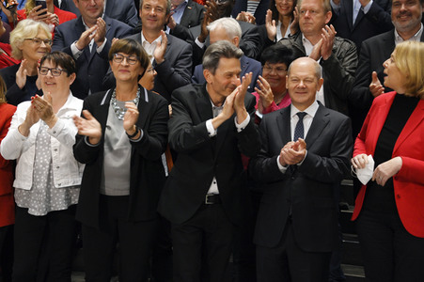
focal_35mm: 82
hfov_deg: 24.8
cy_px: 141
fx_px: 965
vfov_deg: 16.6
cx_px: 212
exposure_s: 1/160
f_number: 5.6
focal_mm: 82
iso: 3200
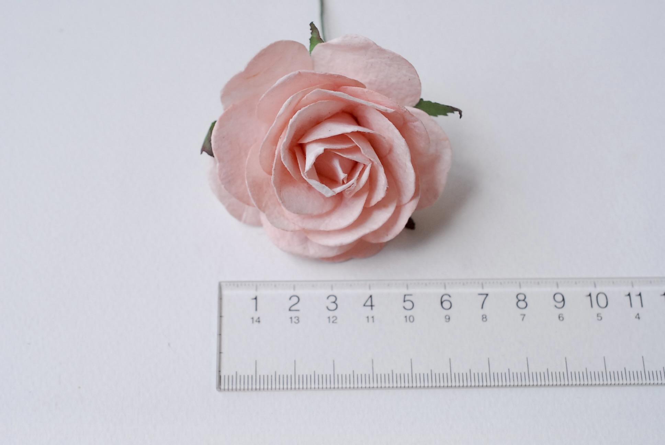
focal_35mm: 60
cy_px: 222
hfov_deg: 33.4
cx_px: 332
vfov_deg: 22.7
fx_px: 1110
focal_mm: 40
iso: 640
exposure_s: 1/200
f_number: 5.6
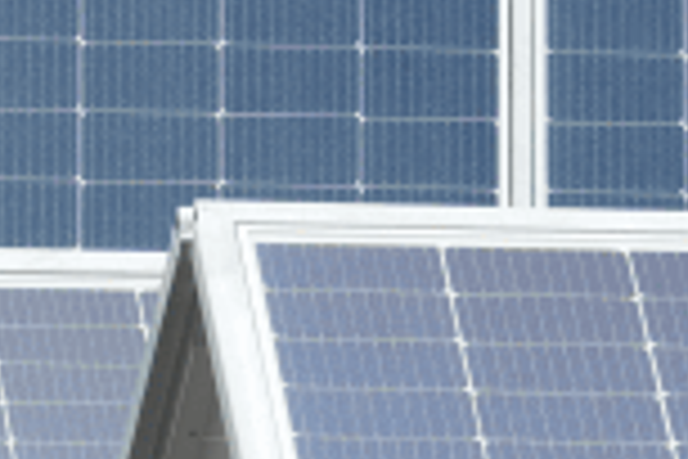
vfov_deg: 1.5
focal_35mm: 919
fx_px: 17562
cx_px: -13
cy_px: 410
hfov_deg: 2.2
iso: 500
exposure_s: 1/400
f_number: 9
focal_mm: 104
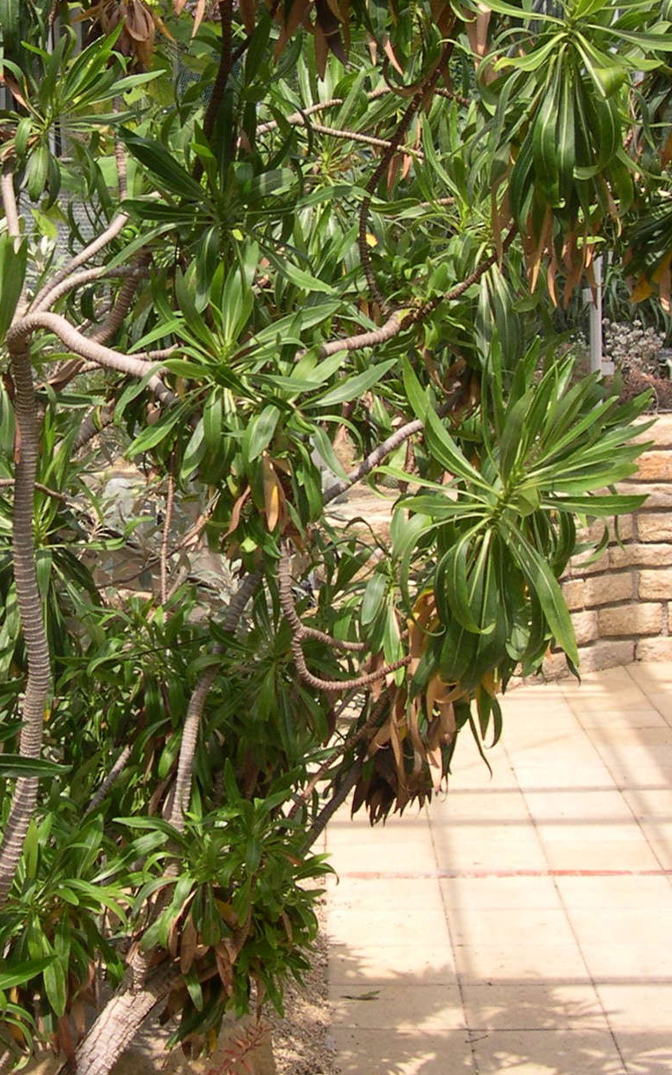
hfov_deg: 17.4
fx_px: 2169
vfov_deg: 27.7
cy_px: 393
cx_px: 105
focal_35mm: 74
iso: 100
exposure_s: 1/110
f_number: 7.6
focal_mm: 8
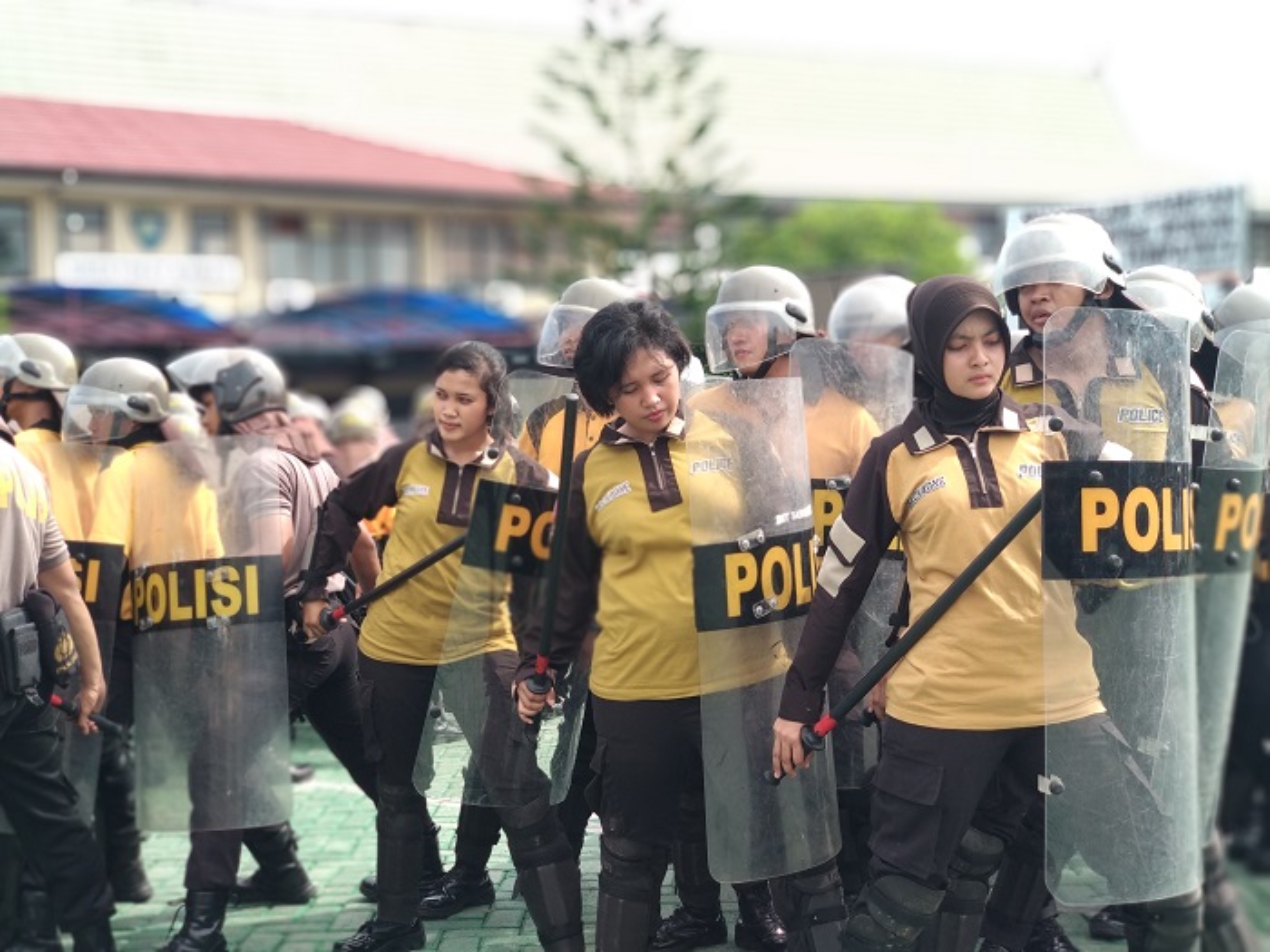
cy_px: 476
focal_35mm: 52
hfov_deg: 36.8
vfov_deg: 28.0
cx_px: 635
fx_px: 1908
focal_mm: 5.99
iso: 100
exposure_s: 1/212
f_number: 2.6
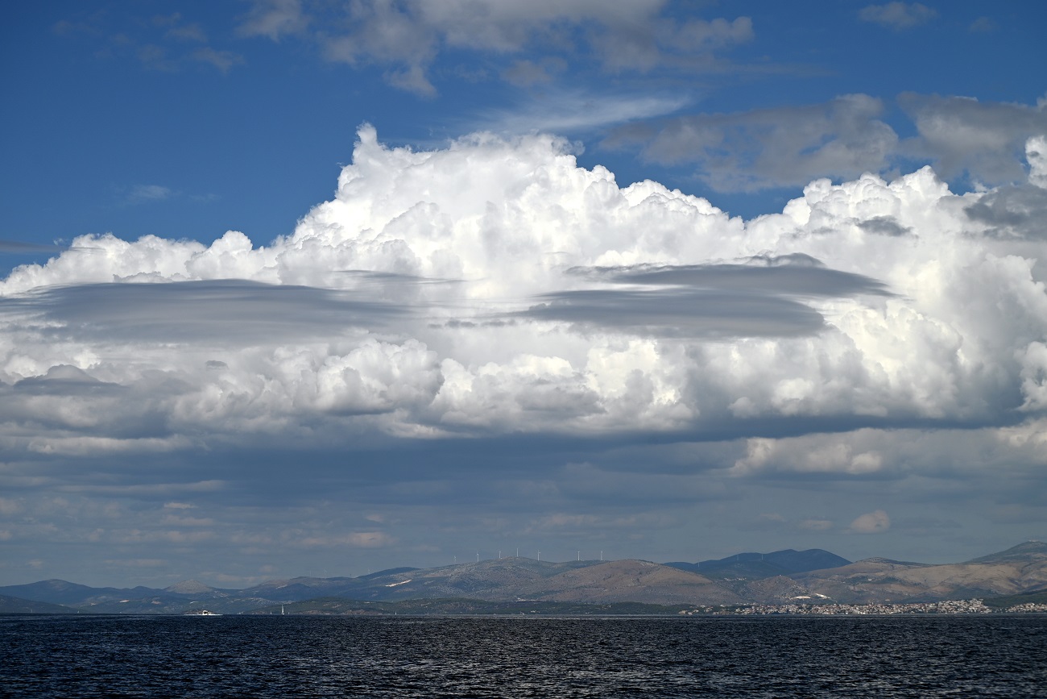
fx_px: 2501
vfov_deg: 15.9
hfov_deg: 23.6
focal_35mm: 86
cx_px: 524
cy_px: 350
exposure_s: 1/1000
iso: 100
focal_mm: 86
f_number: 8
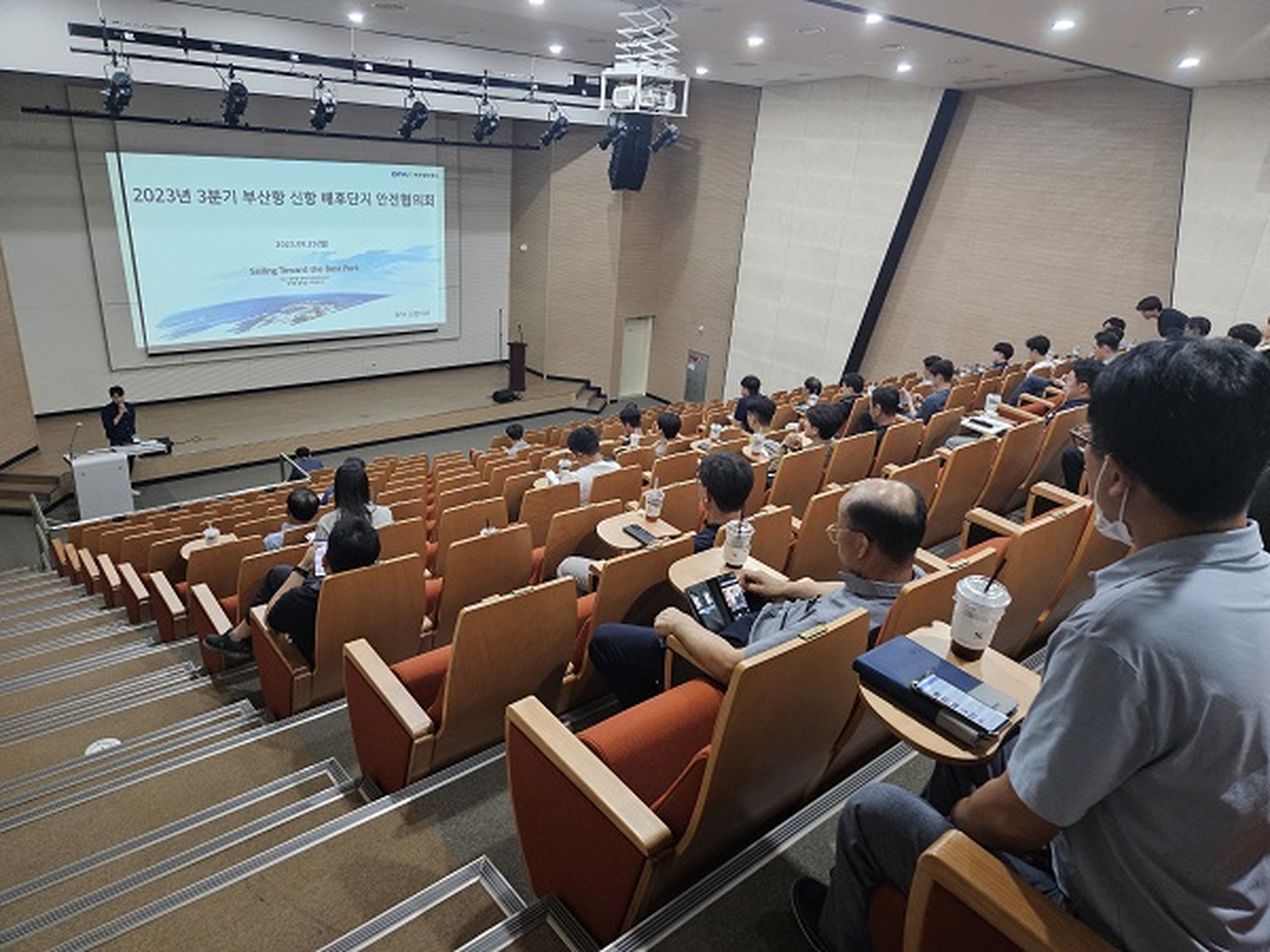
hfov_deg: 73.9
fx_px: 844
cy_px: 476
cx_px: 635
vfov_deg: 58.9
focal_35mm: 23
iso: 800
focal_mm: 5.4
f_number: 1.8
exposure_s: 1/170
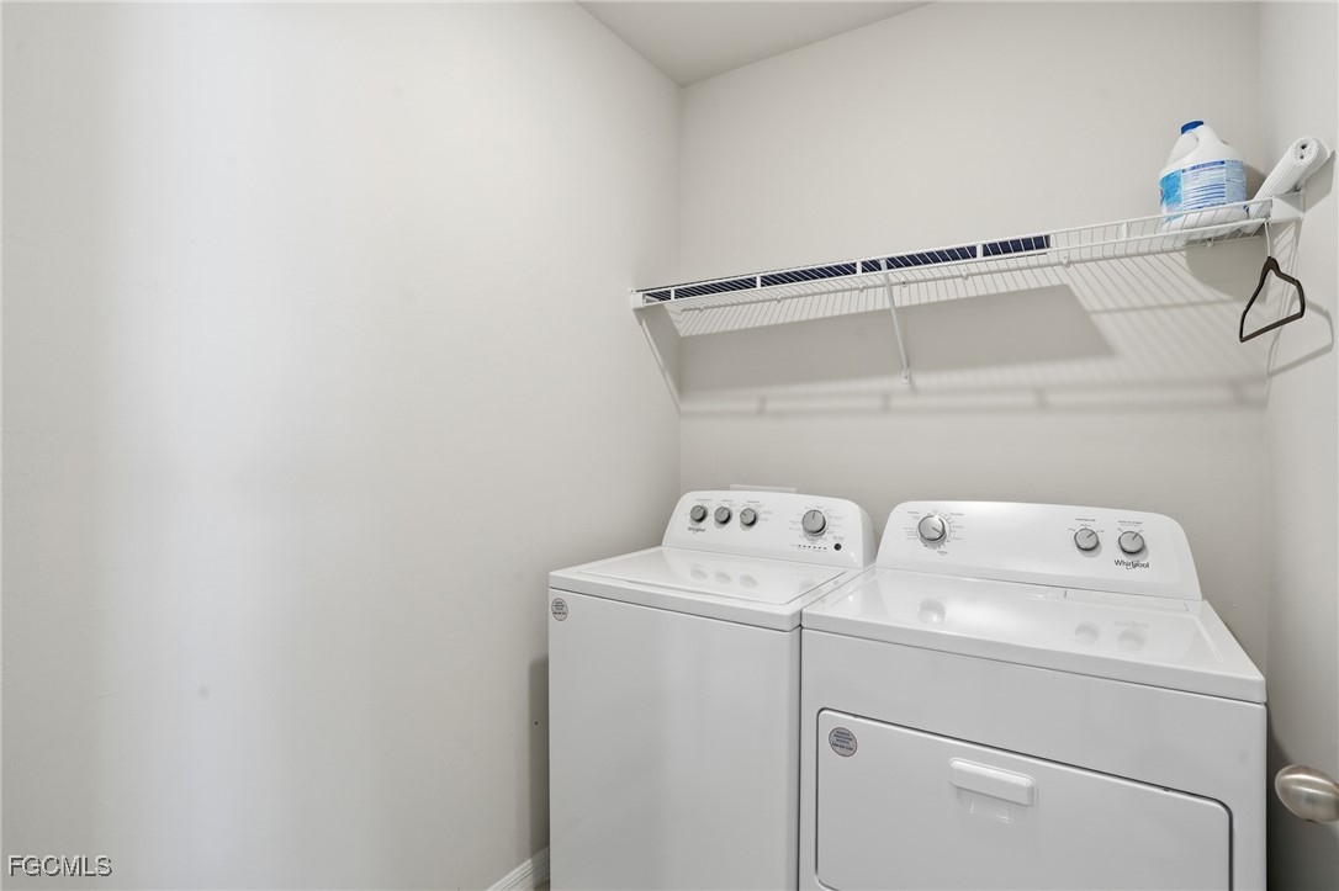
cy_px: 446
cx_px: 670
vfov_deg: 73.7
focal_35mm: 16
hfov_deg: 96.8
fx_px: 595
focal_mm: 16
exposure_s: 1/15
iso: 200
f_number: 9
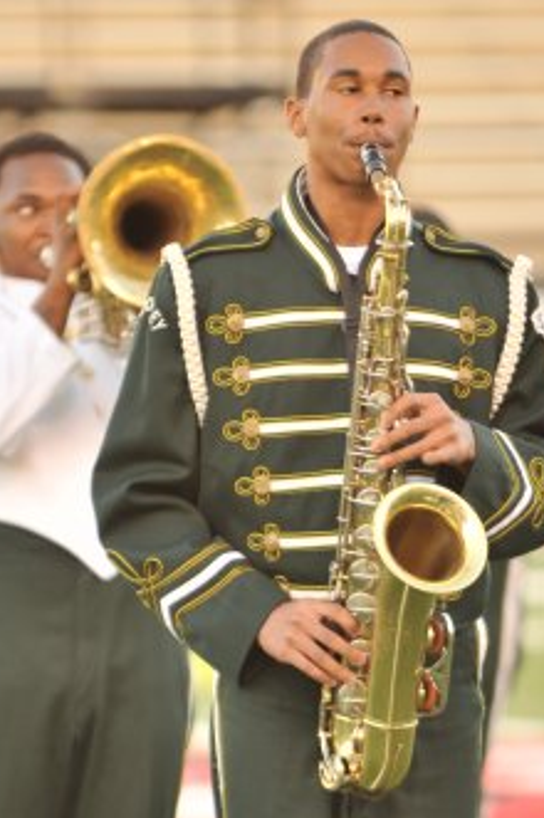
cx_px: 350
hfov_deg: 2.5
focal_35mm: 543
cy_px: 699
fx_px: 12333
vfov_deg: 3.8
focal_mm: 200
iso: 200
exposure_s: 1/250
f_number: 2.8
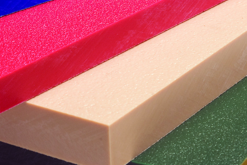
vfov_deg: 5.8
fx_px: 1632
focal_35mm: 238
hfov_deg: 8.7
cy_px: 75
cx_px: 96
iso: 400
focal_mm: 82
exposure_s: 1/125
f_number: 18
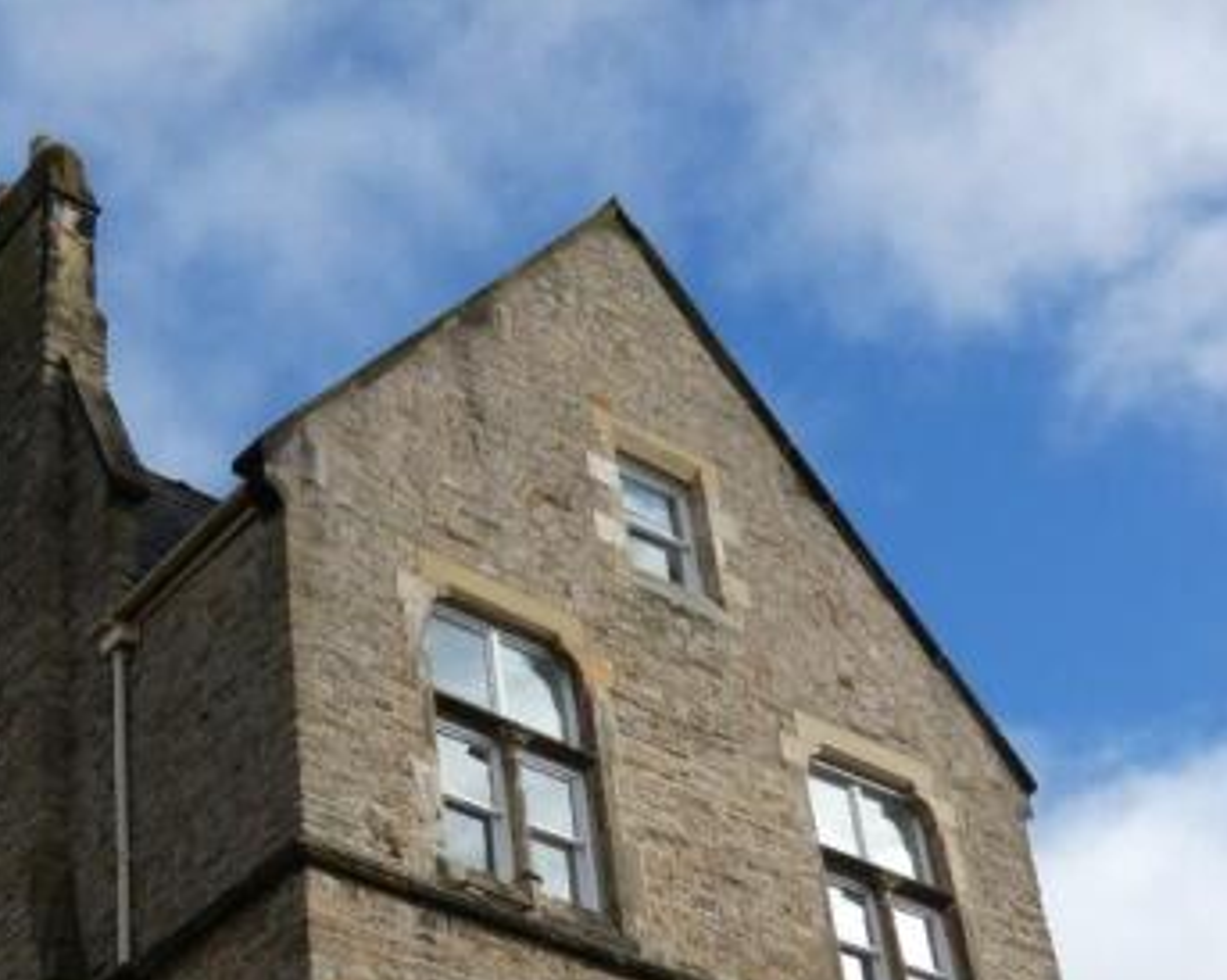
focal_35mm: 68
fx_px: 2468
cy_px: 774
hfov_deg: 27.6
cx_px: 334
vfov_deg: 22.2
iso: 80
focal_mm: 7.3
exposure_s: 1/800
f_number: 3.6
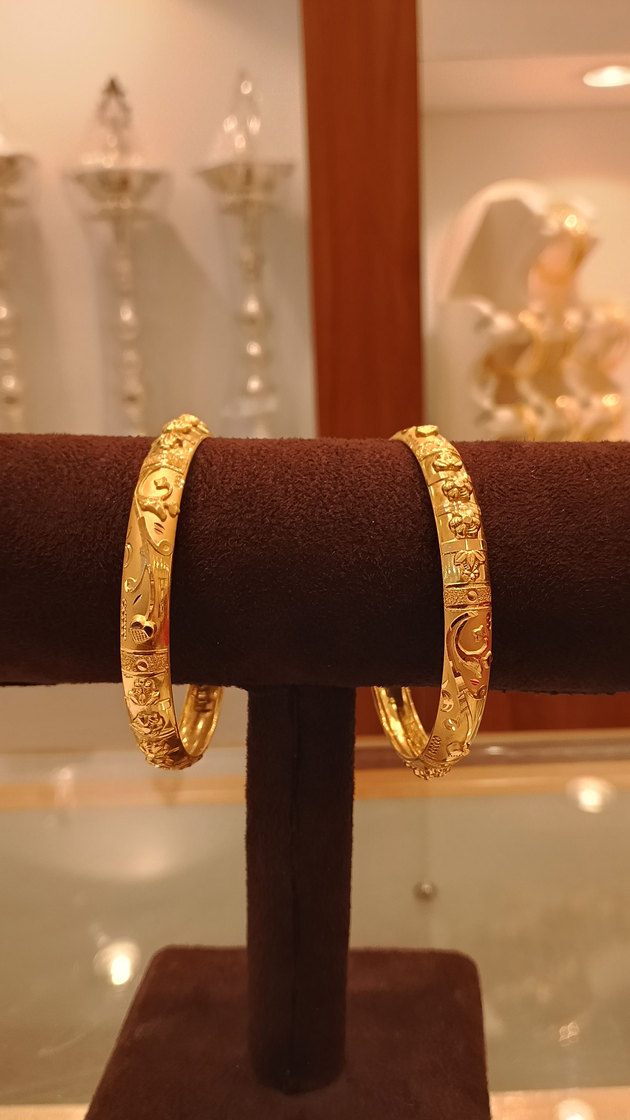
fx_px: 891
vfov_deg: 64.3
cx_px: 326
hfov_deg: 38.9
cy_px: 566
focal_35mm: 30
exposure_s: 1/100
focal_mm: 3.61
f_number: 1.8
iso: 64
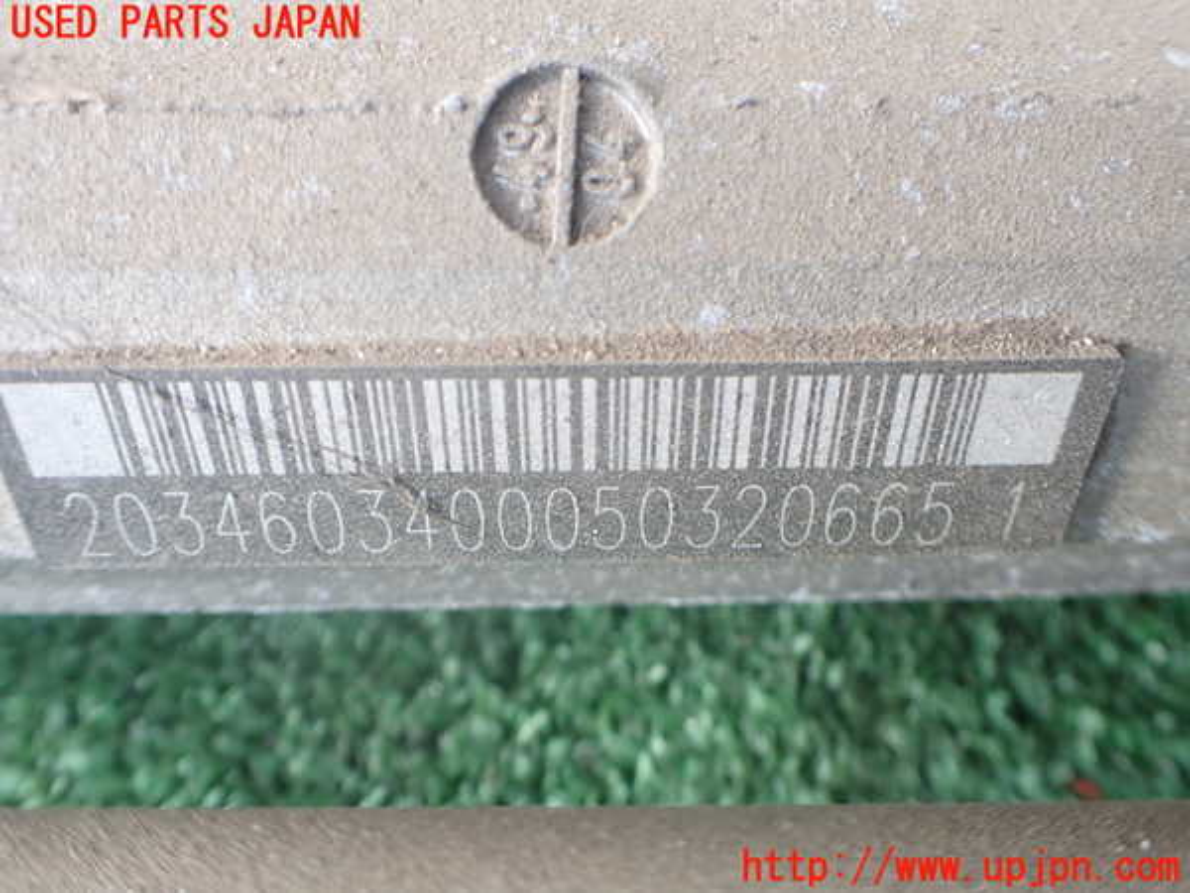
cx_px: 595
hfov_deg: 60.0
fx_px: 1031
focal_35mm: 30
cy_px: 446
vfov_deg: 46.8
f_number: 2.3
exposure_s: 1/125
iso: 160
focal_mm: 5.4
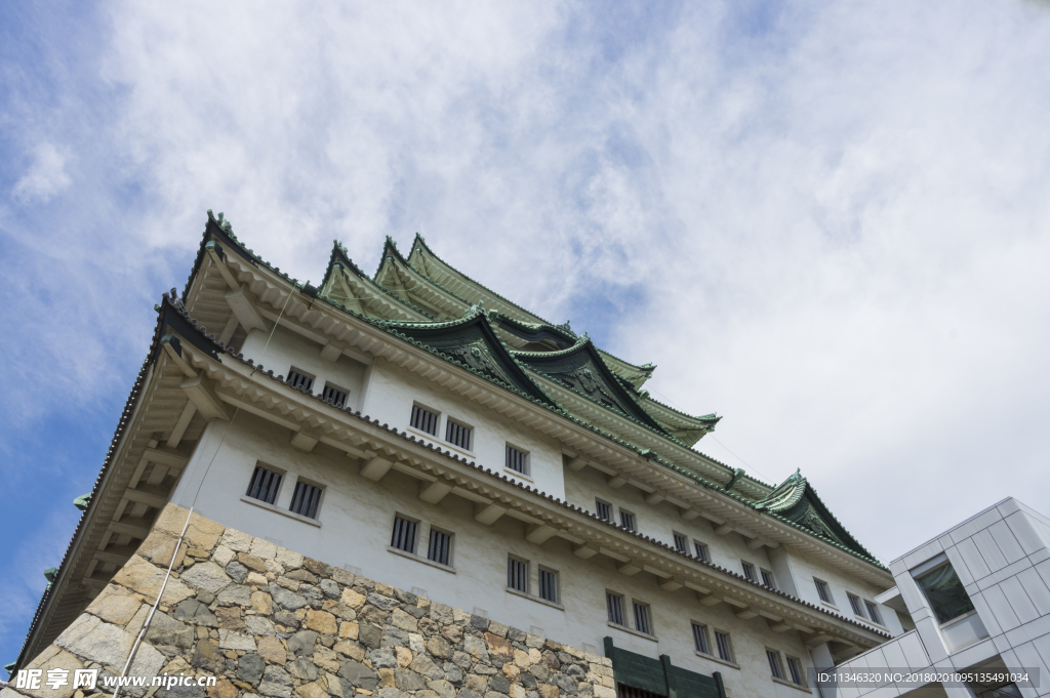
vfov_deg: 57.1
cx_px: 525
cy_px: 349
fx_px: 641
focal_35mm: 22
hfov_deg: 78.6
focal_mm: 15
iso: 100
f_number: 14
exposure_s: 1/160
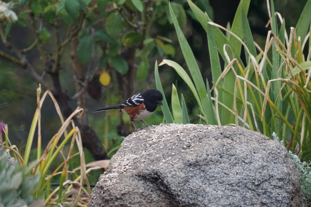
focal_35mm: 750
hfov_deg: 2.7
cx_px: 156
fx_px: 6479
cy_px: 104
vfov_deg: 1.8
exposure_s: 1/400
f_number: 8
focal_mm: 500
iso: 3200
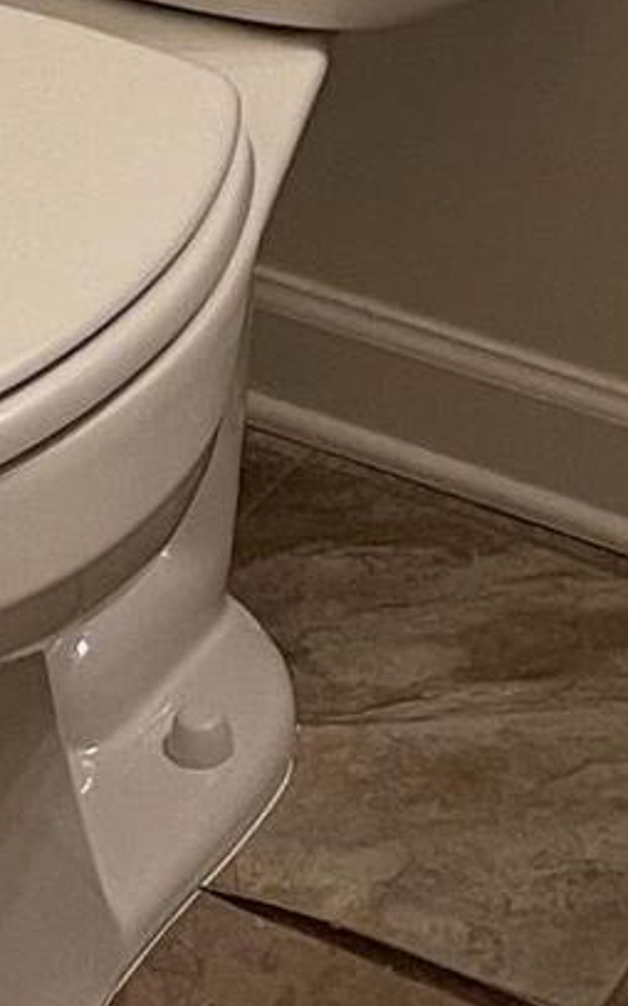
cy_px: -1144
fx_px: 4276
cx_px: 78
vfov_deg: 11.7
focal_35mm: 156
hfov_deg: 8.4
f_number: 1.6
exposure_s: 1/60
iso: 250
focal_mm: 5.1
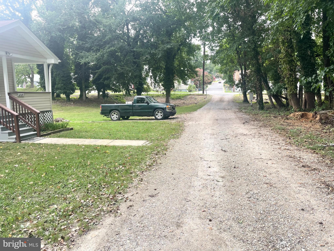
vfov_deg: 53.1
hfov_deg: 67.3
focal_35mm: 26
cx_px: 167
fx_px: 251
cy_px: 126
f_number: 1.6
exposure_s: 1/121
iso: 32
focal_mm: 4.2
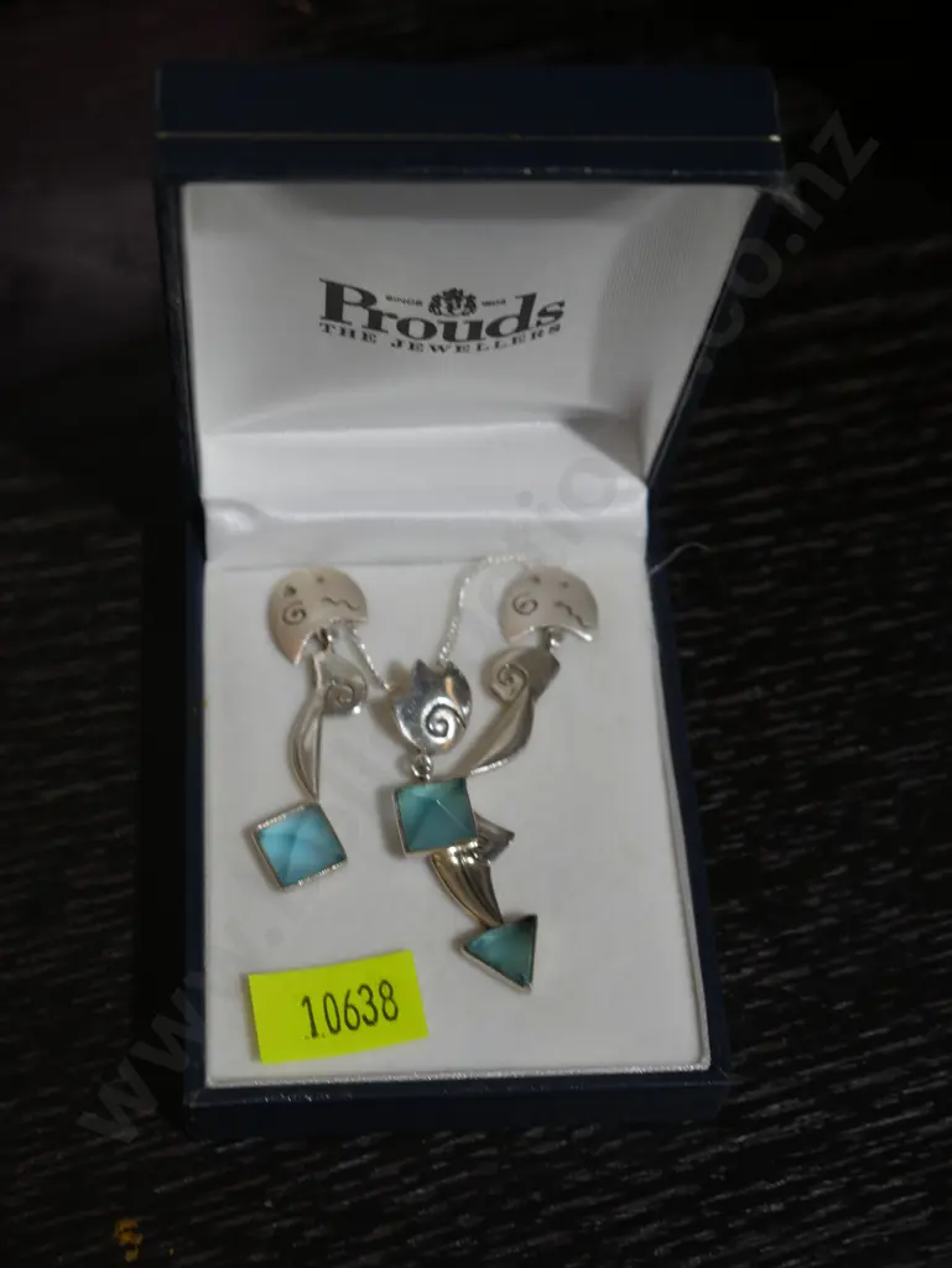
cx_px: 476
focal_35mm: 58
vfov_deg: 33.2
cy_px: 634
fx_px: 2125
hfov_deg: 25.3
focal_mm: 29
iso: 250
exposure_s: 1/60
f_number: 5.4
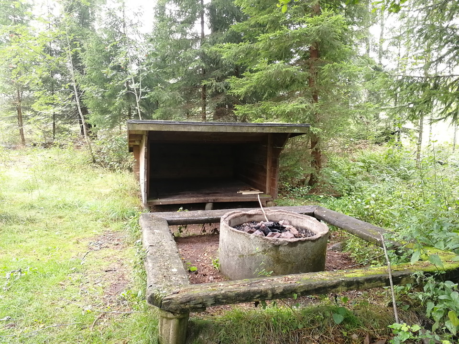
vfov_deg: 51.4
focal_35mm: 27
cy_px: 172
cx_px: 230
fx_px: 358
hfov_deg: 65.3
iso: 160
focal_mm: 3.95
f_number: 2.2
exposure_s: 1/33.3
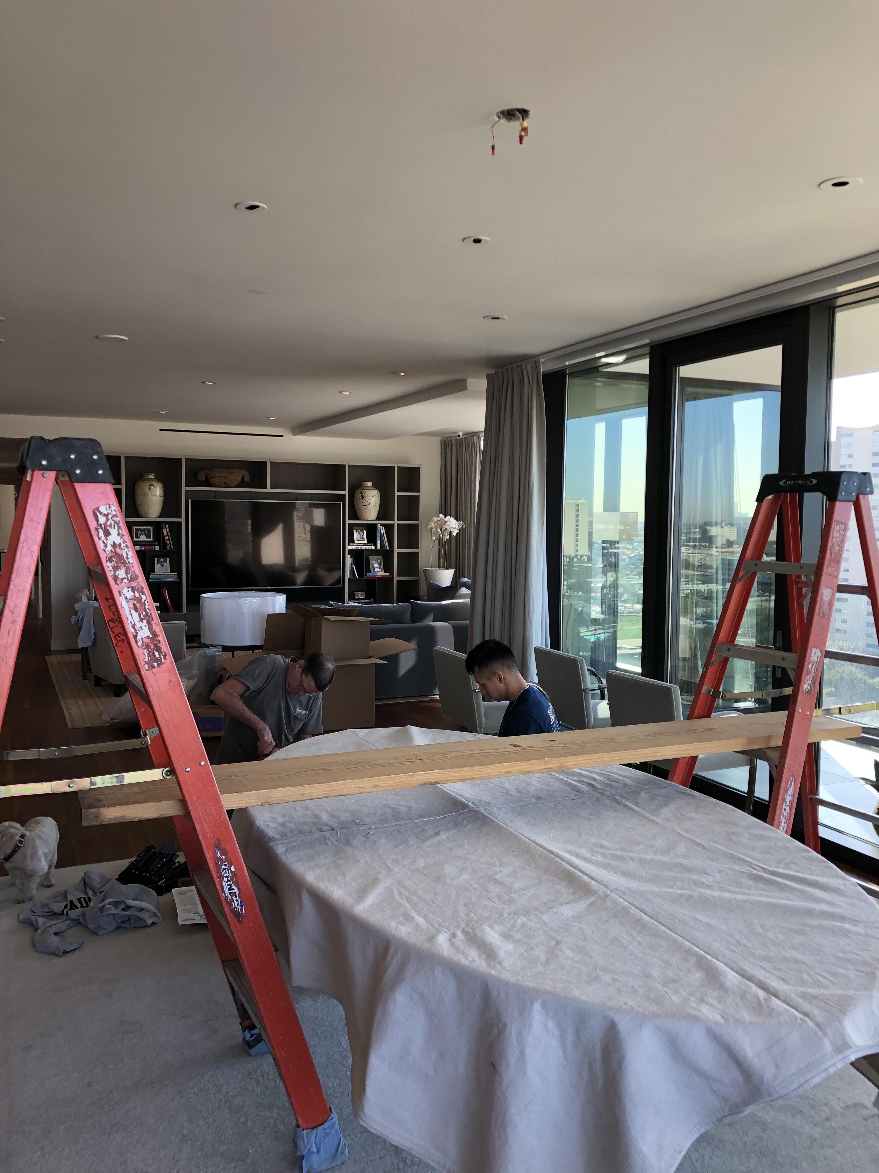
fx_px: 948
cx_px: 440
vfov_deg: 63.4
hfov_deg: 49.7
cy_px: 586
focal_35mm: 28
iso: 40
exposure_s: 1/120
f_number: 1.8
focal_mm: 4
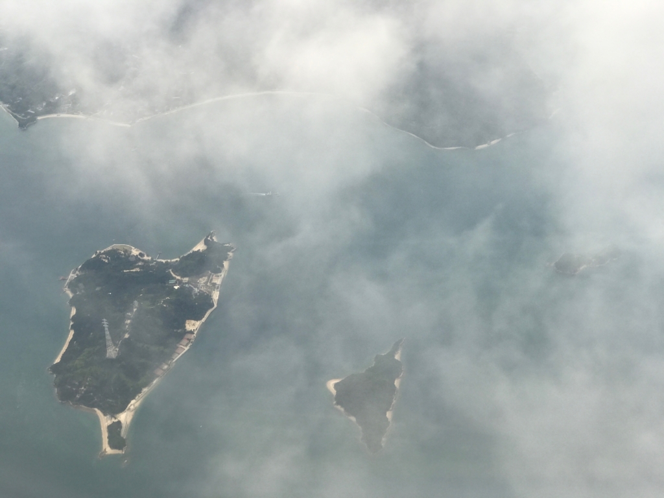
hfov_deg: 33.8
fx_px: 1093
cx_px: 332
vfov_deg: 25.7
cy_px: 249
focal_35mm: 57
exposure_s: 1/242
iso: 20
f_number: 2.8
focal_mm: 6.6
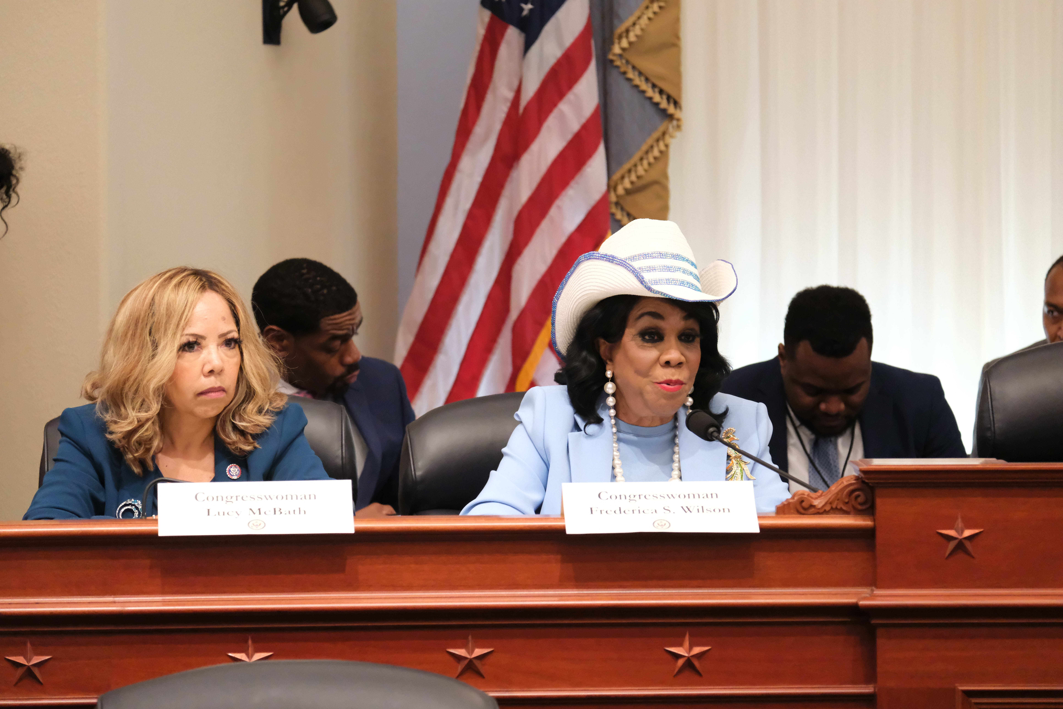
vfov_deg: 9.6
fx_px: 4222
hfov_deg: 14.3
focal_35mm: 143
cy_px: 354
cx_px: 532
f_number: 4
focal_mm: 95
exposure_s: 1/500
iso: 8000
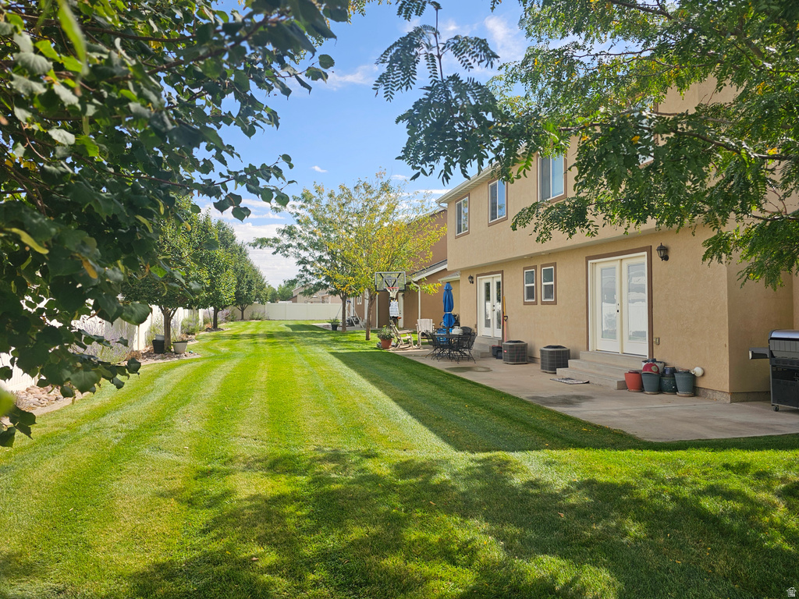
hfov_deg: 73.9
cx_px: 400
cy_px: 300
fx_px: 531
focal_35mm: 23
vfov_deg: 58.9
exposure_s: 1/509
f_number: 1.7
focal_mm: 6.3
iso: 10
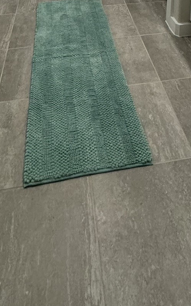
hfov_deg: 33.5
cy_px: -83
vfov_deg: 36.2
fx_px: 316
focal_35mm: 38
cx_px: 110
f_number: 2.2
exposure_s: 1/120
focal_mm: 2.22
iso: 250
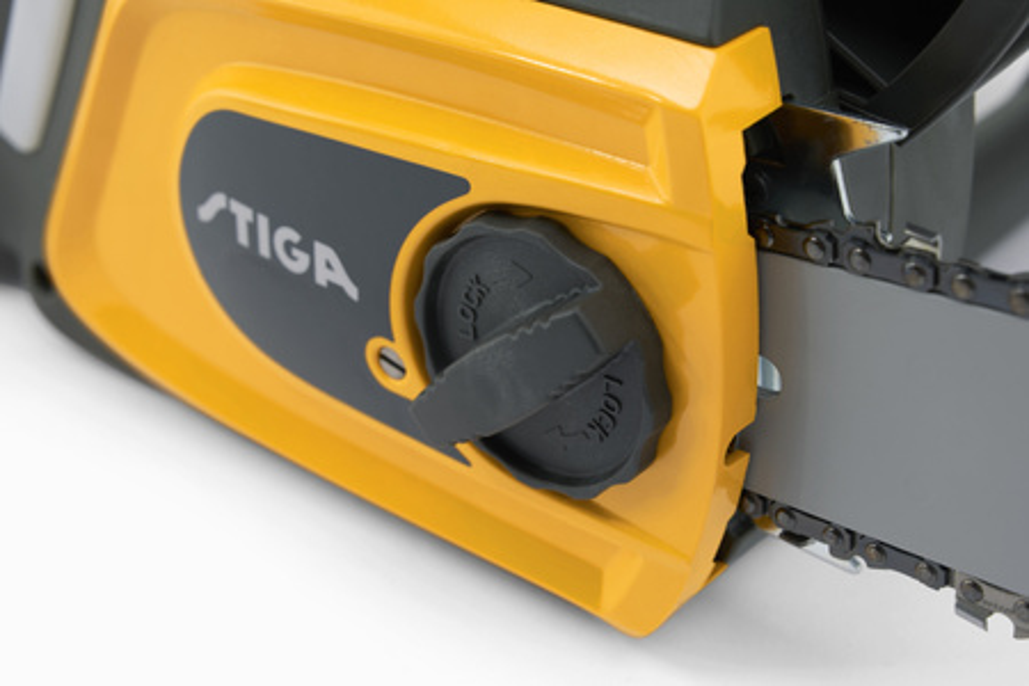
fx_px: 2086
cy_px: 343
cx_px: 514
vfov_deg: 18.7
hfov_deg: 27.7
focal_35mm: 73
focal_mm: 73
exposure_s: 1/160
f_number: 9
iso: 50
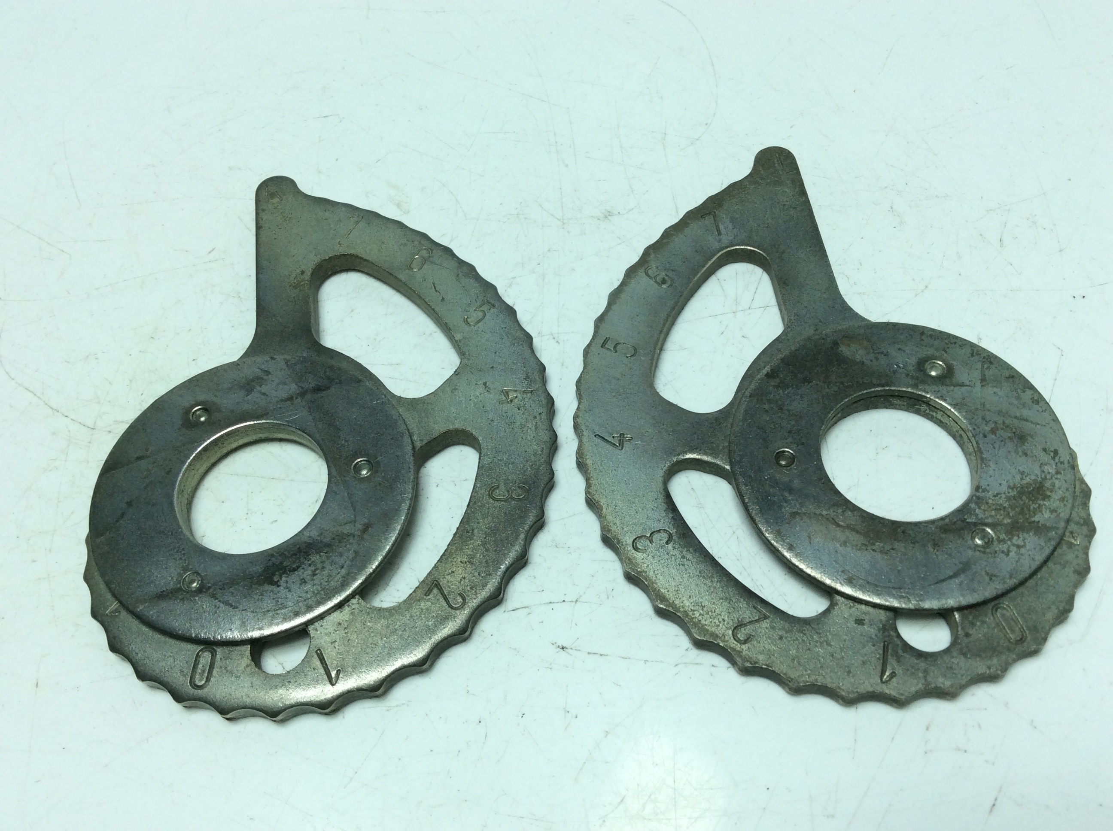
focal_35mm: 32
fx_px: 1027
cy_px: 416
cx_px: 556
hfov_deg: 56.9
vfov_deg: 44.1
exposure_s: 1/473
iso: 32
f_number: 2.4
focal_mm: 3.3
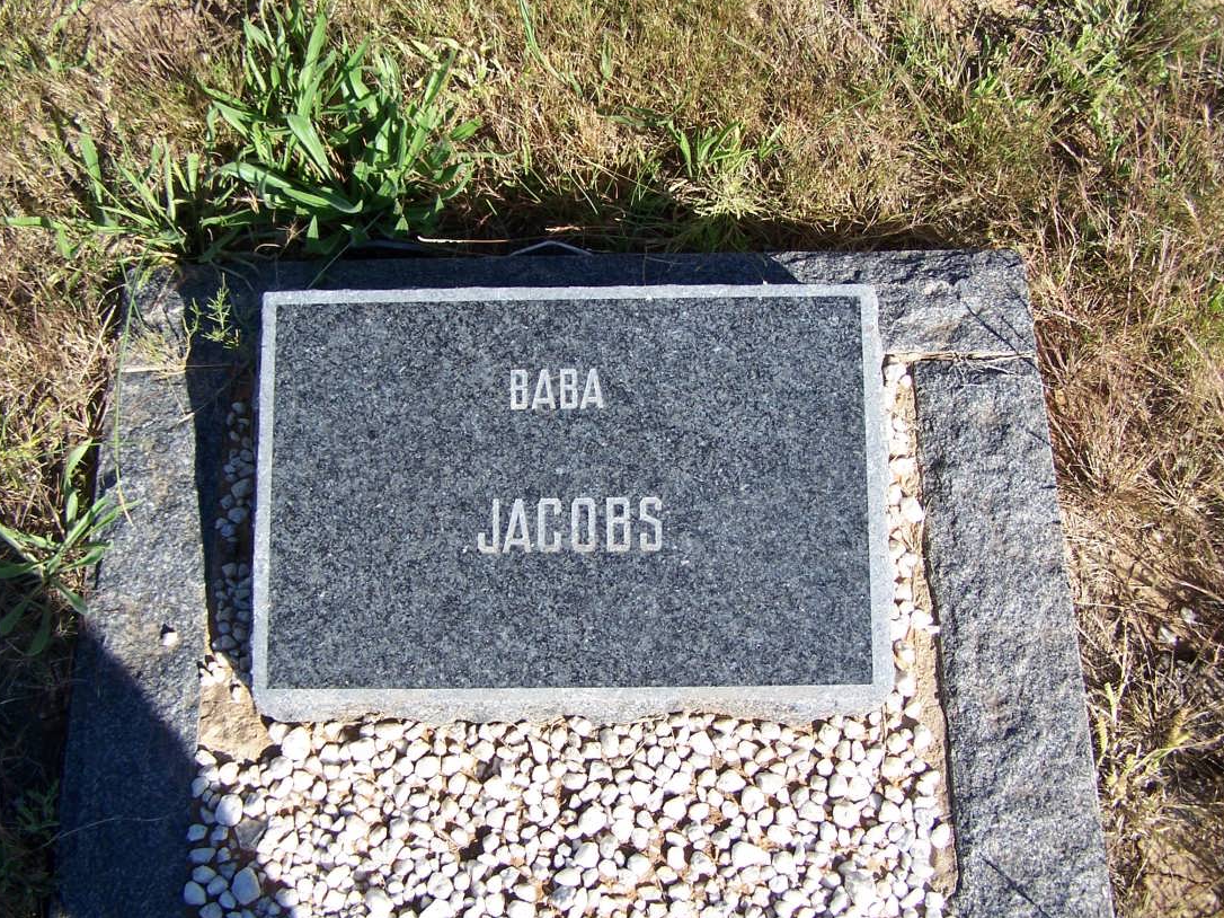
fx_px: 1485
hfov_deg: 44.8
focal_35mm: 42
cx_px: 610
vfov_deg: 34.3
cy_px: 435
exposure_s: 1/750
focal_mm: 6.3
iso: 80
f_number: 2.8
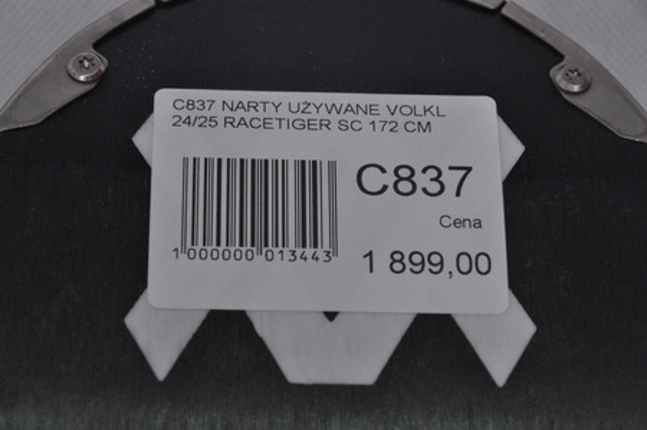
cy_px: 215
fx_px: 2828
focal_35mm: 158
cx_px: 324
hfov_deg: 13.1
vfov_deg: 8.7
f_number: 9.5
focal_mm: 105
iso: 3200
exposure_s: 1/125
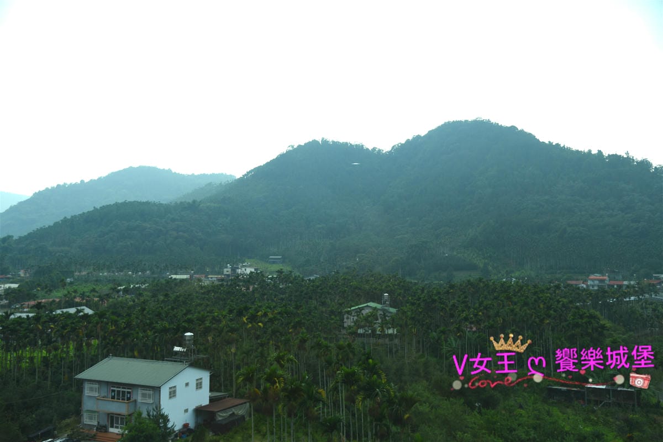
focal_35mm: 32
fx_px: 590
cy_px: 221
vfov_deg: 41.1
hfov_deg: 58.7
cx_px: 332
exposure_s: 1/500
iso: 100
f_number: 4
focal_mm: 32
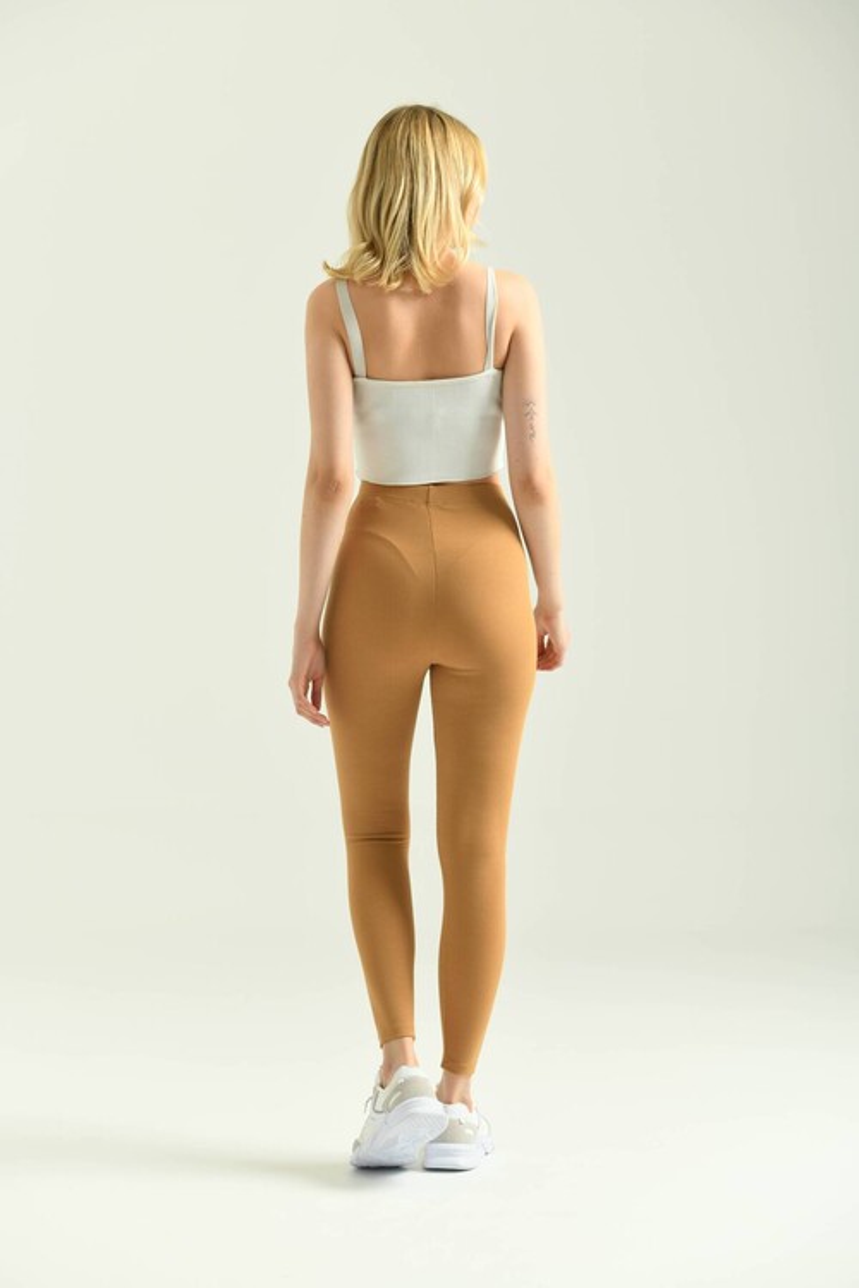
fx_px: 2505
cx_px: 430
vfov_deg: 28.8
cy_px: 644
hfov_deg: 19.5
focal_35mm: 70
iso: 125
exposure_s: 1/160
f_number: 5.6
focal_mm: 70
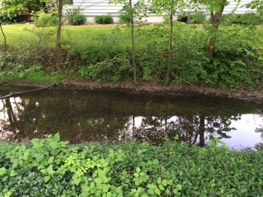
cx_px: 132
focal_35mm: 29
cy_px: 98
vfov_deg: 48.2
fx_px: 220
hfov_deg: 61.7
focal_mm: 4.15
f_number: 2.2
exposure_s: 1/30
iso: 320
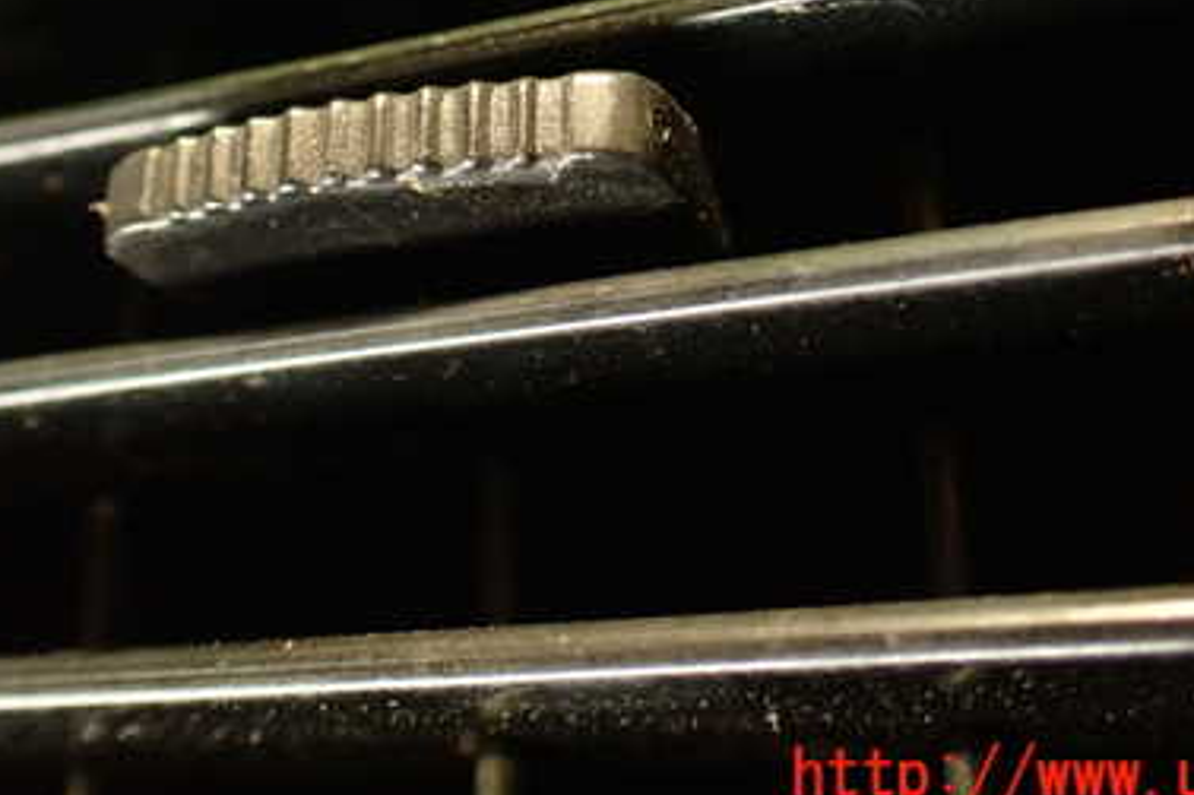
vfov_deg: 24.9
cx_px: 557
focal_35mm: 53
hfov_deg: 37.5
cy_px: 105
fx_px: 1757
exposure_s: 1/25
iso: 800
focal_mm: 5.79
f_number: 2.4
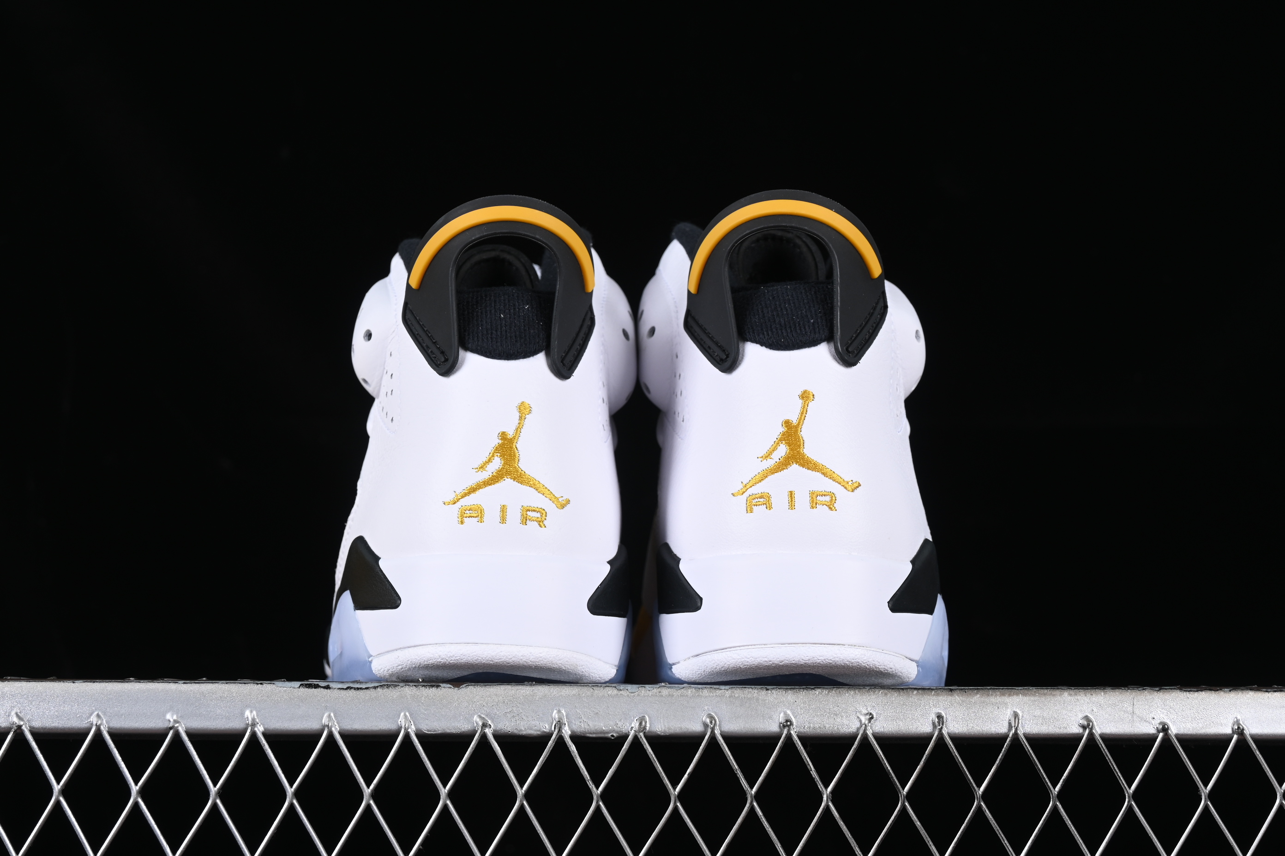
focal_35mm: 75
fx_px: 2677
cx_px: 642
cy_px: 428
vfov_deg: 18.2
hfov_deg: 27.0
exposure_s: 1/80
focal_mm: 50
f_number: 8
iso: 160
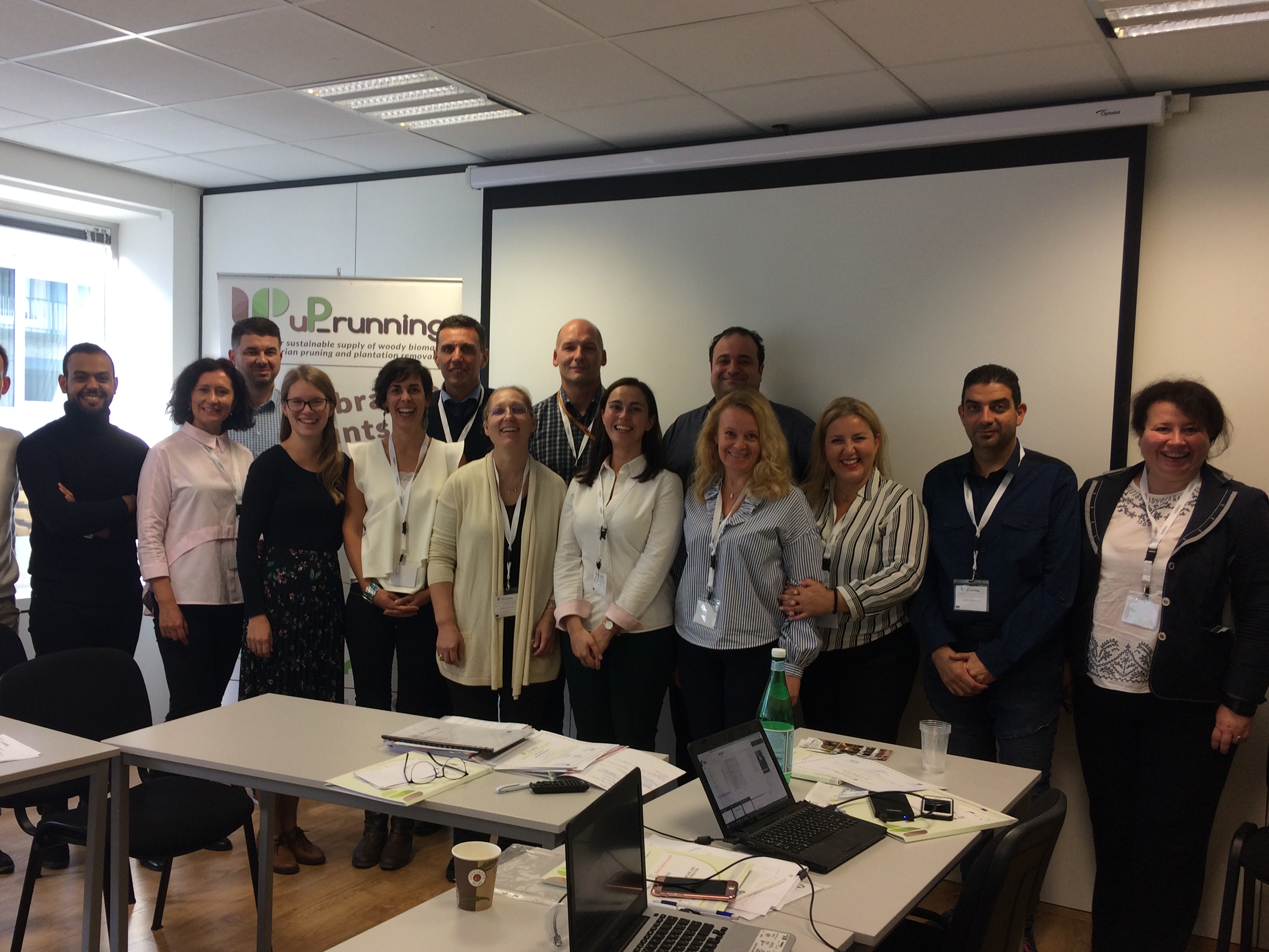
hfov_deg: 55.2
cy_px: 498
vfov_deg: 42.9
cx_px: 562
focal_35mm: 33
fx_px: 1210
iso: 50
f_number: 2.2
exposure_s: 1/50
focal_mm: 4.15
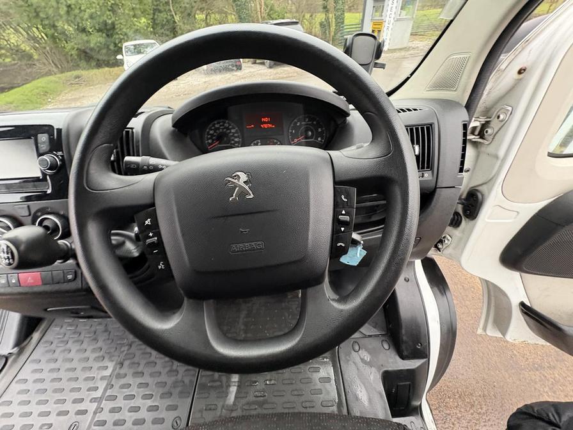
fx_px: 232
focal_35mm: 14
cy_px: 215
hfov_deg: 102.1
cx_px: 286
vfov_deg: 85.7
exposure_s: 1/60
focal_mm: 2.22
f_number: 2.2
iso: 500
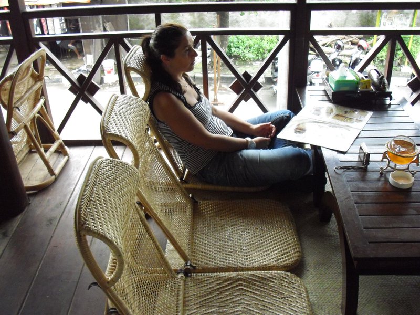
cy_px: 158
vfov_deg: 37.7
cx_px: 210
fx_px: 461
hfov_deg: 49.0
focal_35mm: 38
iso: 400
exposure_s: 1/100
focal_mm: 6.2
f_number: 2.8
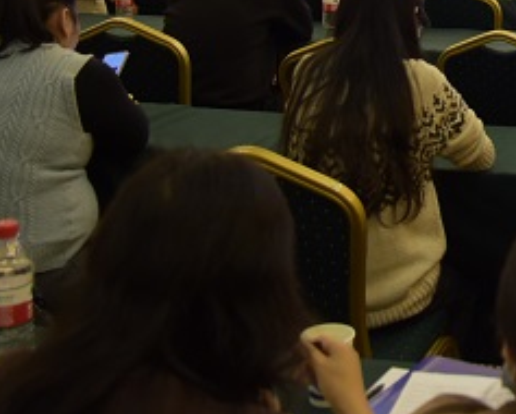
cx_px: 673
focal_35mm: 76
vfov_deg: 18.8
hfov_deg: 22.4
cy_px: -117
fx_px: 1162
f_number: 4
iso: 1250
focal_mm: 24
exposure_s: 1/80
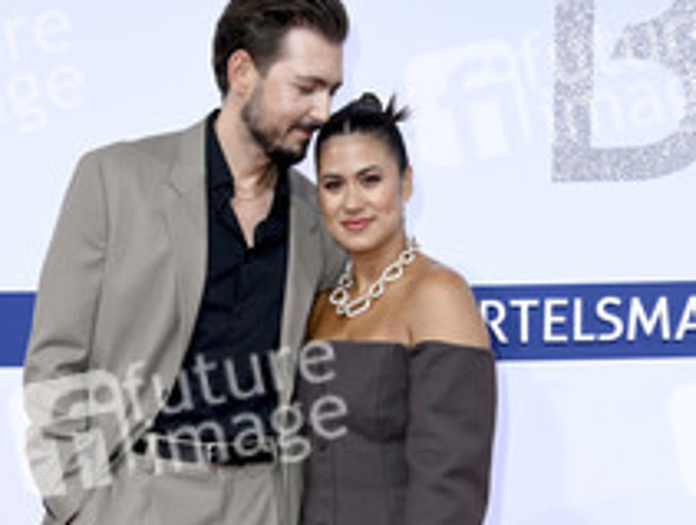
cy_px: 584
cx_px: 274
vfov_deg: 17.8
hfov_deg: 24.3
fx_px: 1611
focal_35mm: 80
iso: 800
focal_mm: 44
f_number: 5.6
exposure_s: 1/200
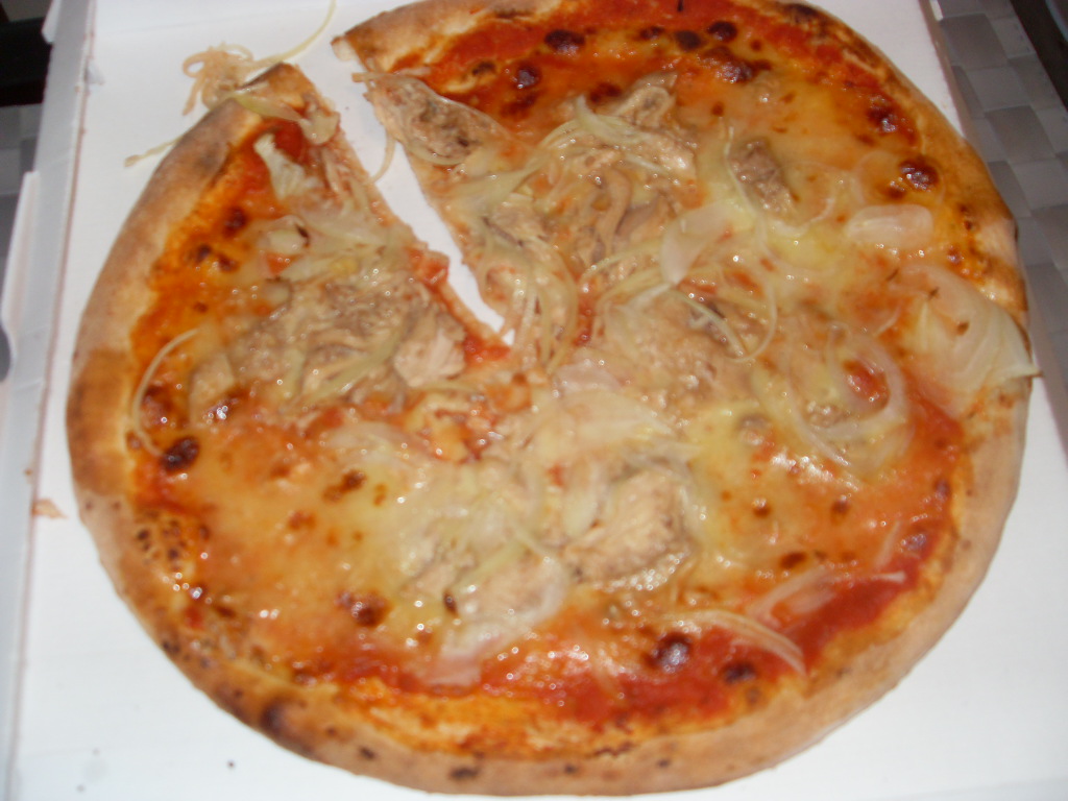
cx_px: 534
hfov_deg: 50.1
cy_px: 400
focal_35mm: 37
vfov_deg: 38.7
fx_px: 1142
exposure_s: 1/45
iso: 100
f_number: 2.8
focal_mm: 6.3
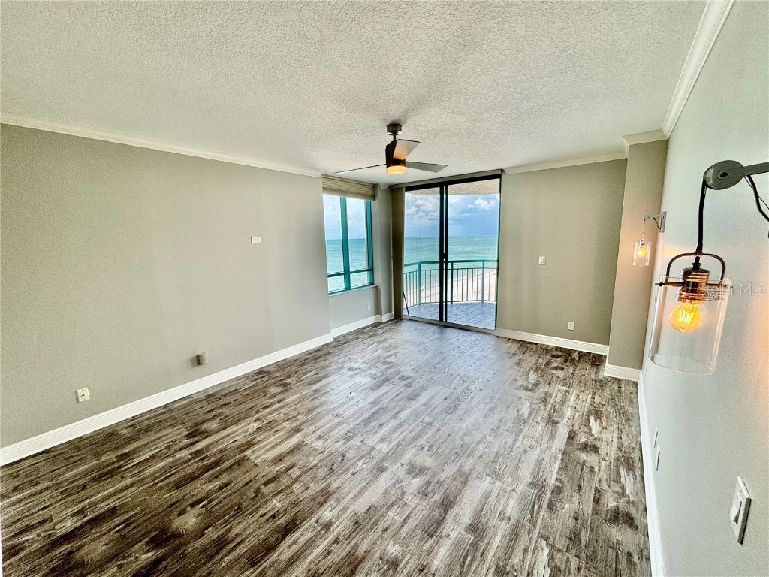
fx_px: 311
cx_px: 384
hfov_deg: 102.1
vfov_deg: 85.7
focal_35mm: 14
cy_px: 288
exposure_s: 1/414
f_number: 2.2
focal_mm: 2.22
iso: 40
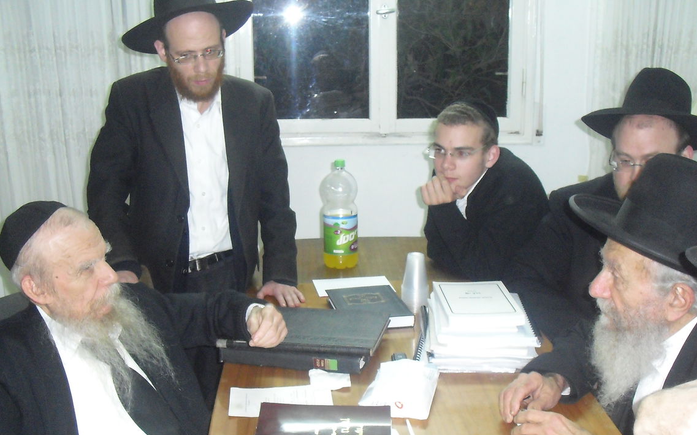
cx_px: 360
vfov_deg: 27.2
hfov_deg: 42.6
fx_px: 893
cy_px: 302
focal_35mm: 47
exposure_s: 1/60
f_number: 3.1
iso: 400
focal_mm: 6.3
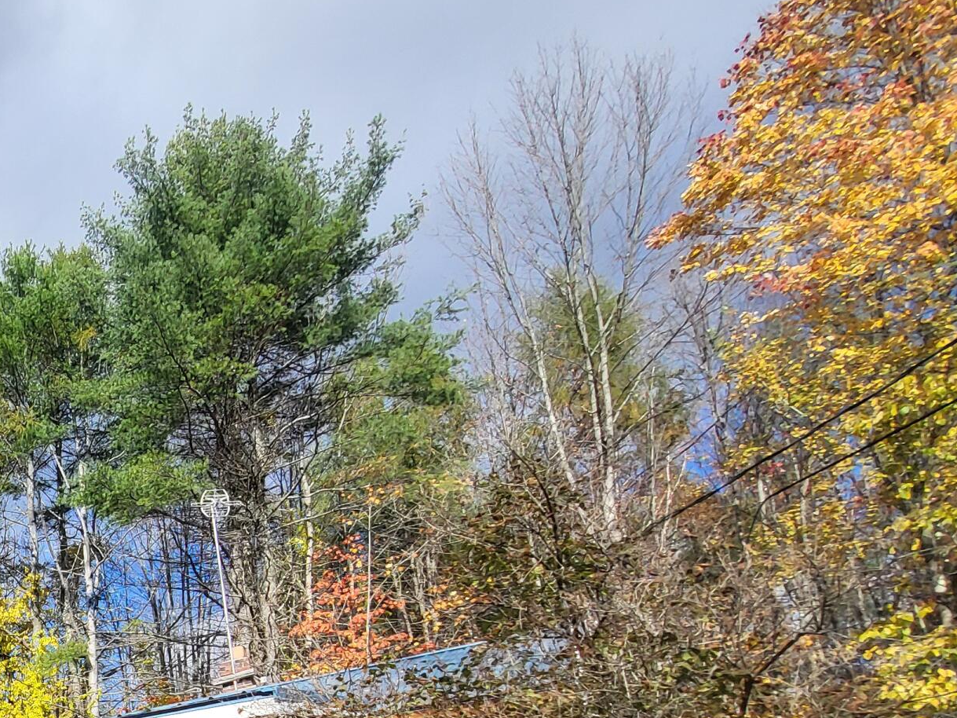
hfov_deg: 43.8
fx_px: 885
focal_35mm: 32
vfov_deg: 36.8
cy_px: 800
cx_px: -95
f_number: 2.2
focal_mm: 1.74
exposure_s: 1/890
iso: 32
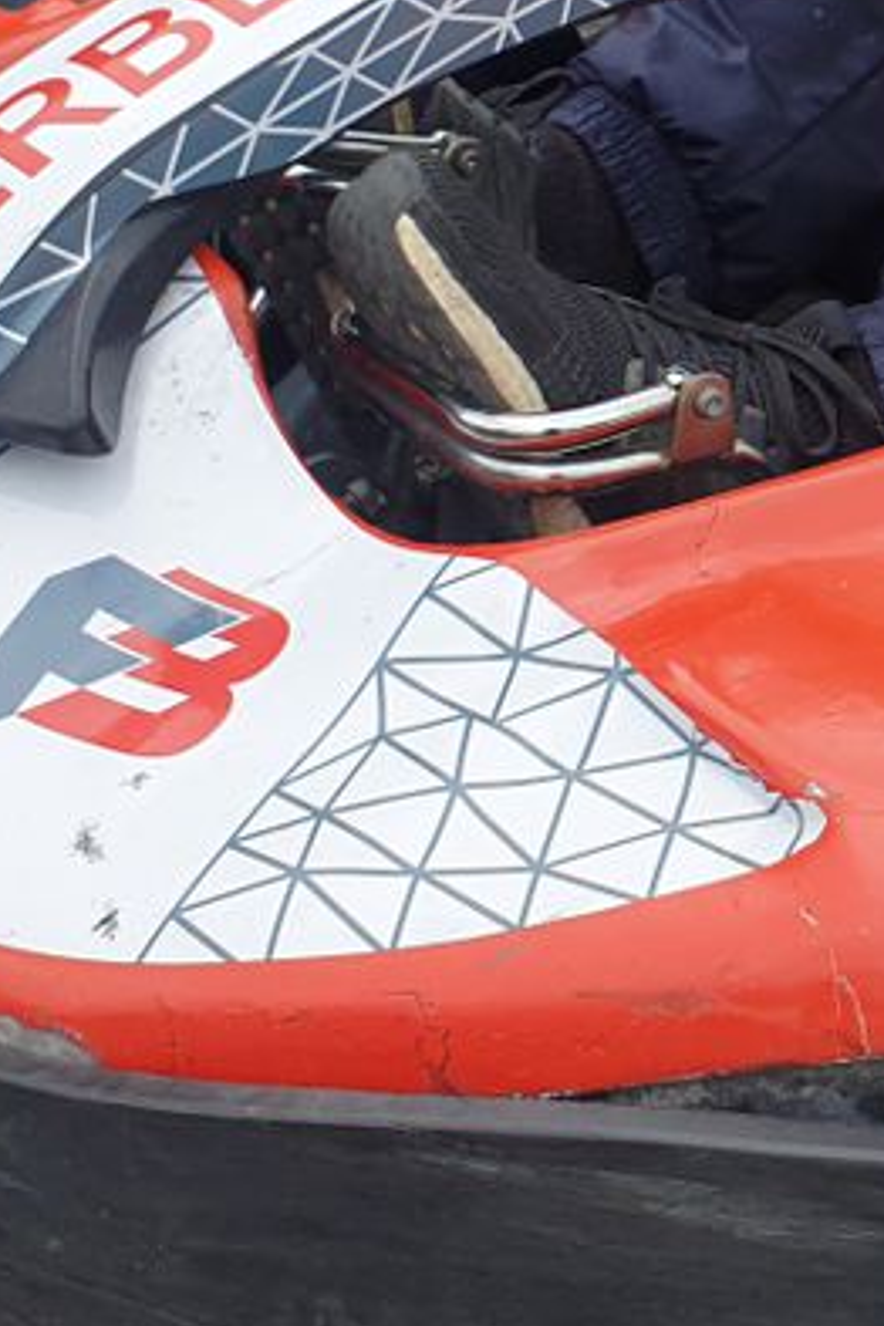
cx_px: 1576
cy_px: -105
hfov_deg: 13.9
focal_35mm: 88
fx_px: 3241
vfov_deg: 22.0
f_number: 2.4
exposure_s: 1/538
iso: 50
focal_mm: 4.3
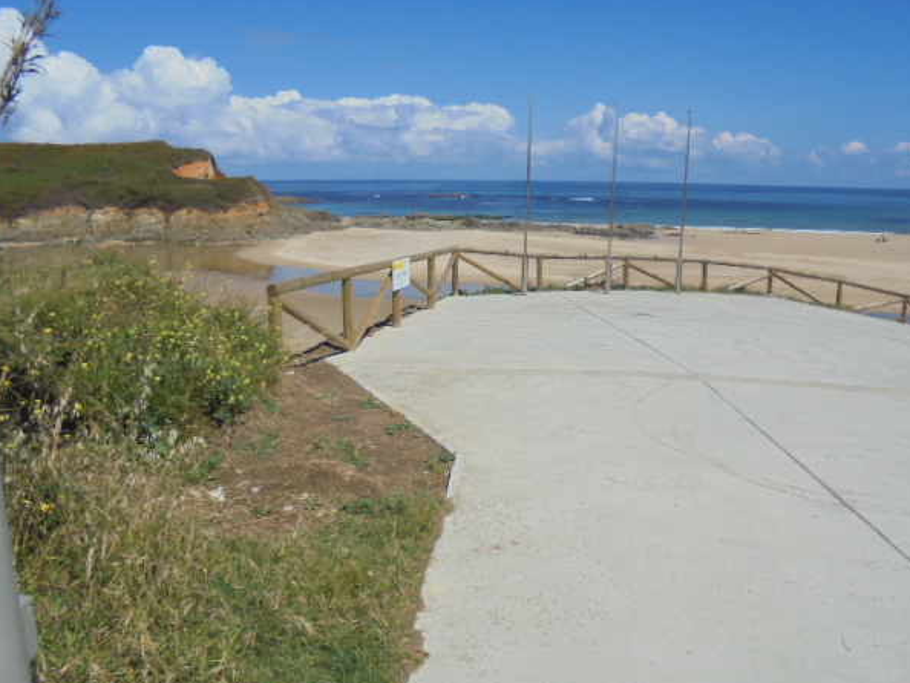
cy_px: 338
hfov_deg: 63.4
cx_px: 478
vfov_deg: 49.8
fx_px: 736
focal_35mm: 28
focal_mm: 4.6
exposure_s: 1/250
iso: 100
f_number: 11.5
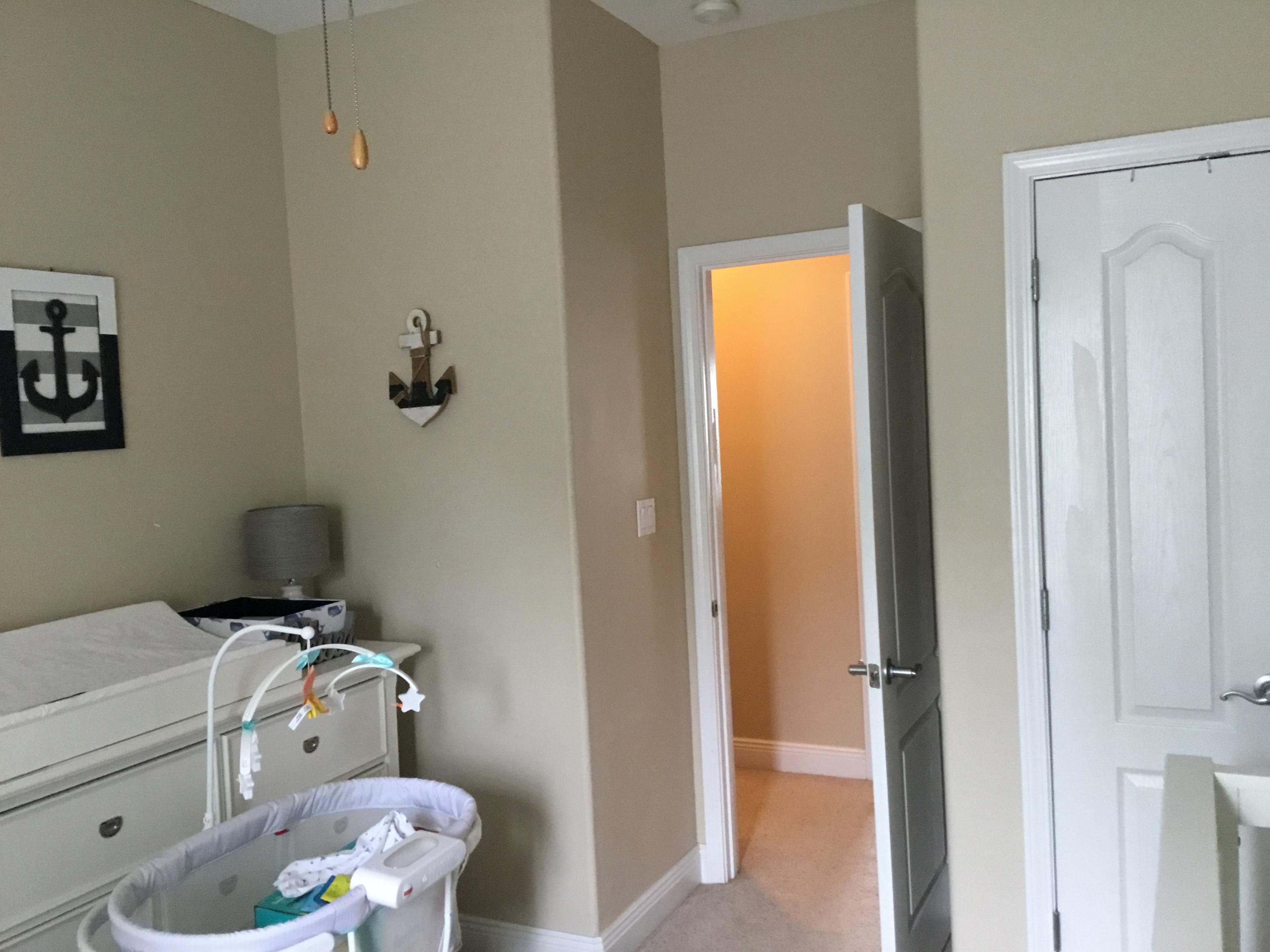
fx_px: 1137
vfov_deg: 45.4
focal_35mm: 31
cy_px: 476
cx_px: 635
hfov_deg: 58.4
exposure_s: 1/30
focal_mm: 3.3
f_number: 2.4
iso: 160
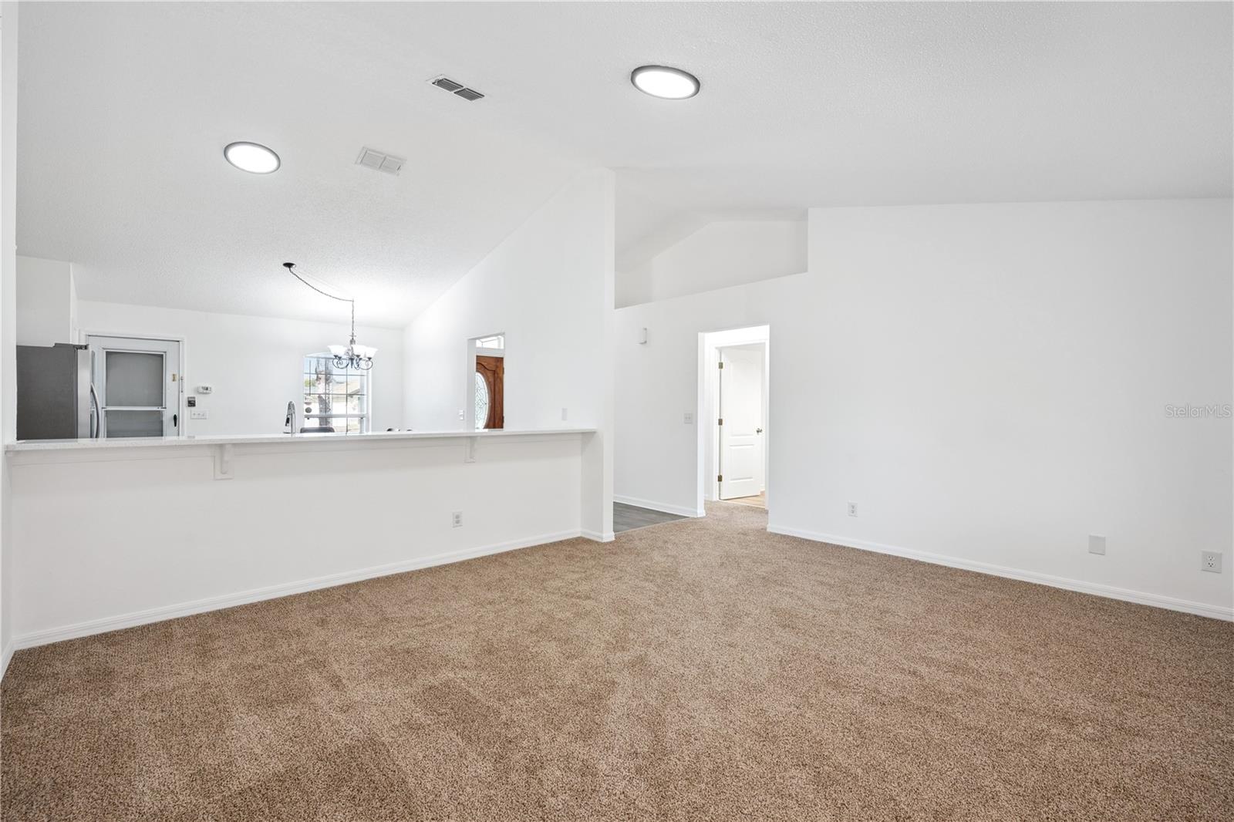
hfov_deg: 98.6
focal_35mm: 16
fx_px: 531
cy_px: 411
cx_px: 617
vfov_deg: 75.5
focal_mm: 15.5
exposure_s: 1/25
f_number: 9
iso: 200
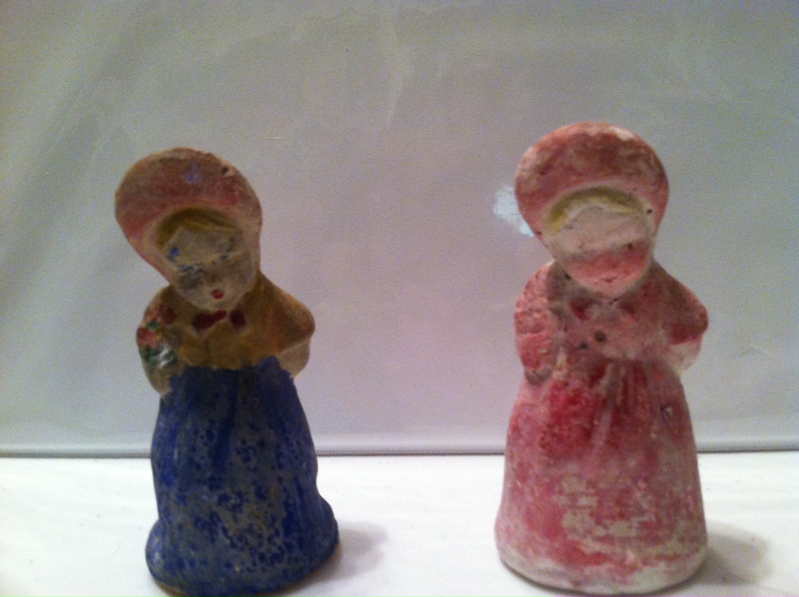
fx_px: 807
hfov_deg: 52.7
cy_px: 298
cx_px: 400
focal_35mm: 35
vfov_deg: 40.6
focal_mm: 3.85
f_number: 2.8
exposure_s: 1/15
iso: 250
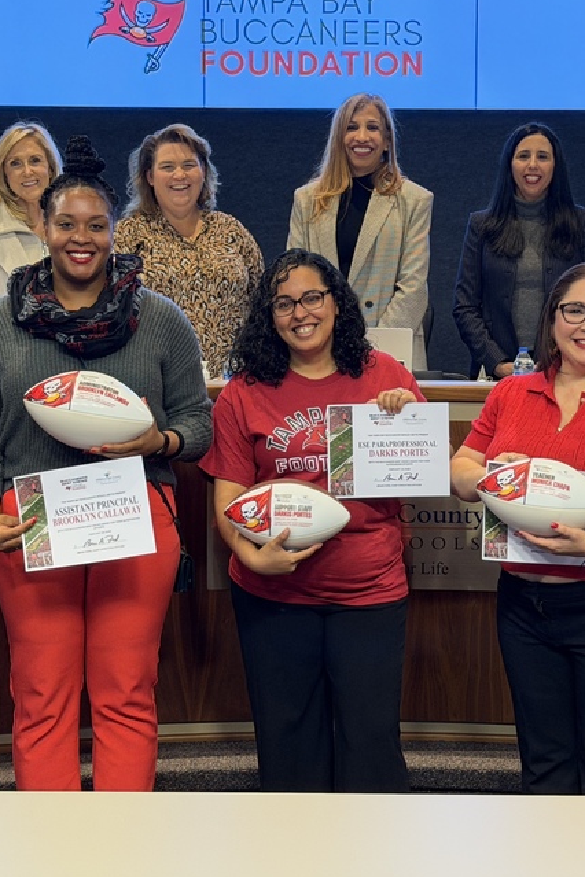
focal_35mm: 80
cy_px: 377
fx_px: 1950
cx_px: 350
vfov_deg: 25.3
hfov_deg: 17.0
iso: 200
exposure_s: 1/60
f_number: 1.78
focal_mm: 6.76
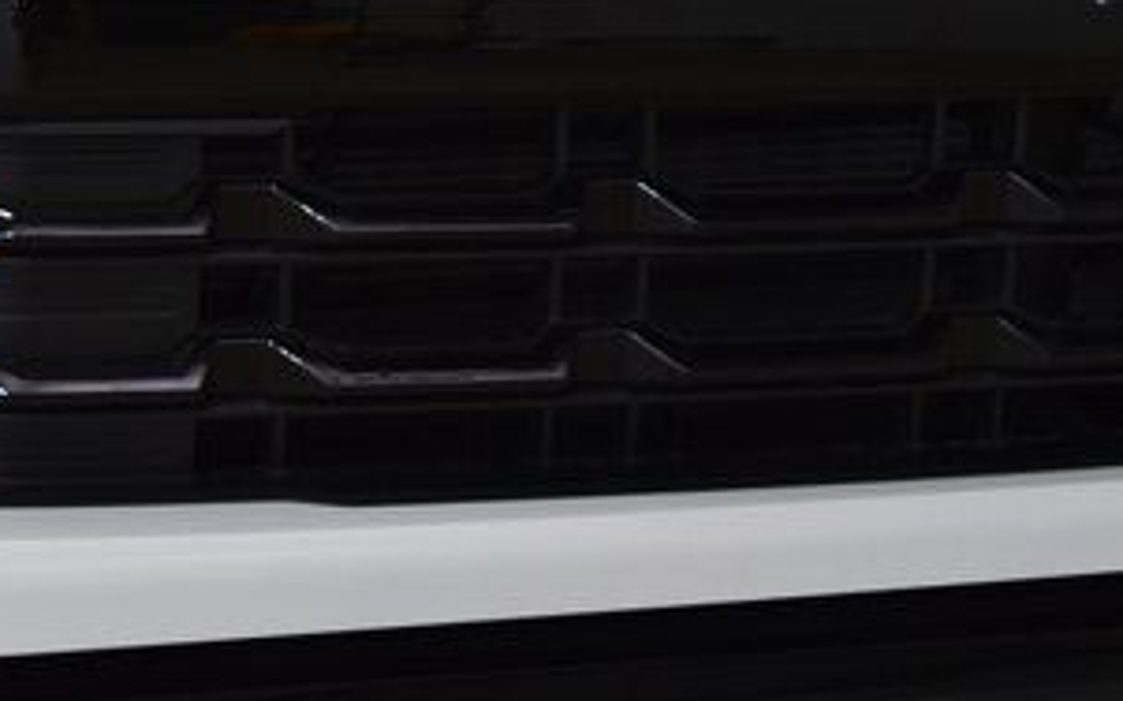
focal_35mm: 169
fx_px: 5171
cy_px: 73
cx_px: 1145
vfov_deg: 7.7
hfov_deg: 12.2
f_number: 8
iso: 1600
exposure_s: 1/60
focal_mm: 52
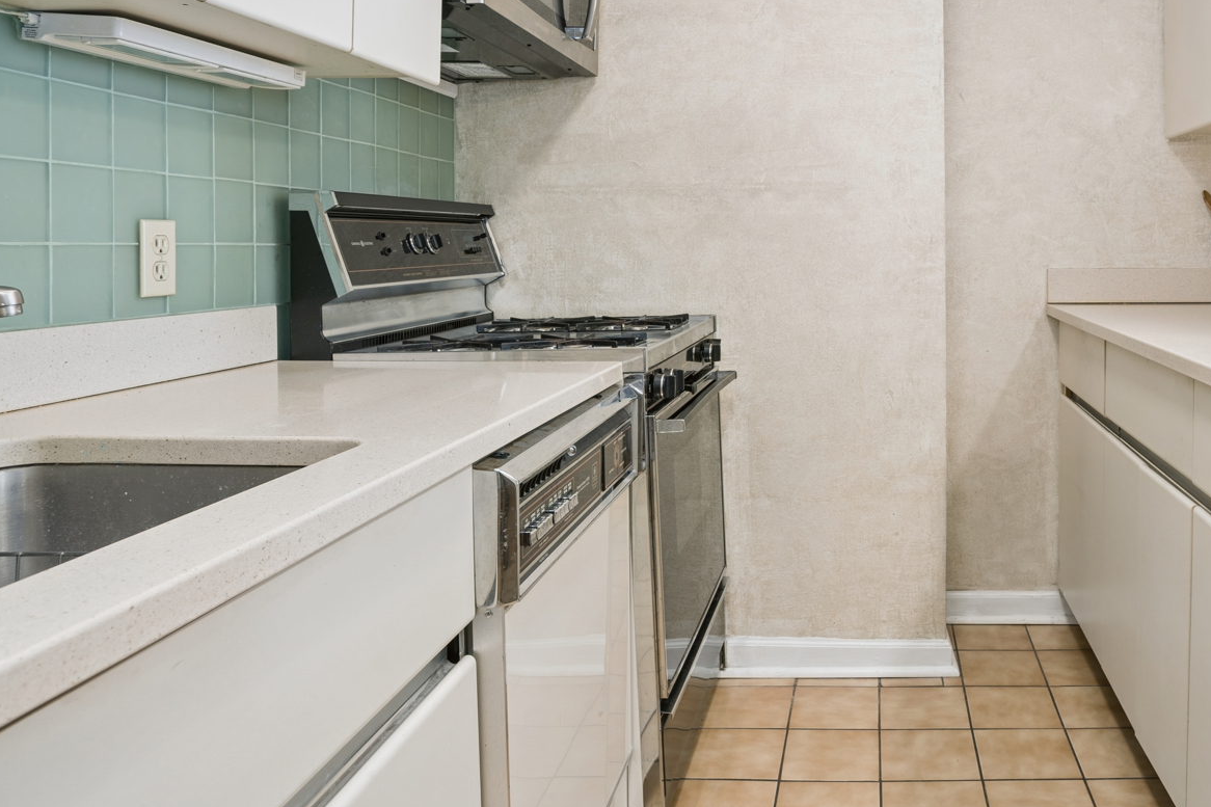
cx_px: 859
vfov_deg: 45.5
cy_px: 252
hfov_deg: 62.9
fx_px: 942
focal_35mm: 28
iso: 100
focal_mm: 17
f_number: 8
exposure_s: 1/1.25
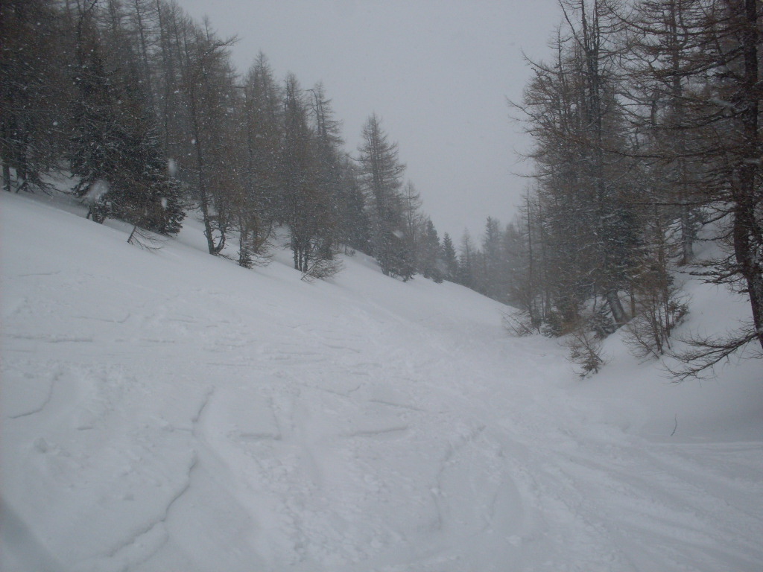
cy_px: 286
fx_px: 838
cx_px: 382
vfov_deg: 37.7
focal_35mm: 38
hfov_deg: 49.0
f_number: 8.4
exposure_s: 1/250
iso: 80
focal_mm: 6.3
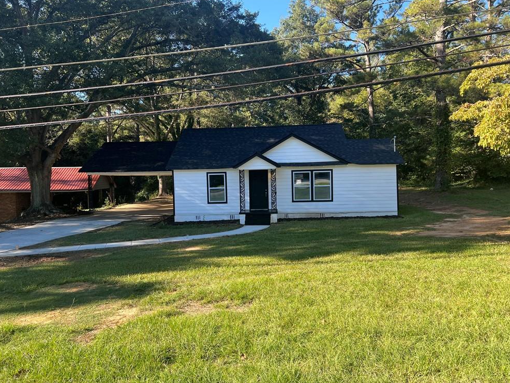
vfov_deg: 51.4
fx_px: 398
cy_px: 193
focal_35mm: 27
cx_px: 253
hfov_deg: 65.3
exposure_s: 1/840
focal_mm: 5.7
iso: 50
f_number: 1.5
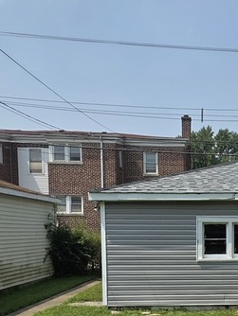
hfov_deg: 31.9
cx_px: 235
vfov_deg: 42.2
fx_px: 385
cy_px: 266
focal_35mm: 42
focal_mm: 2.2
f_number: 1.9
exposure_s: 1/4037
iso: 40
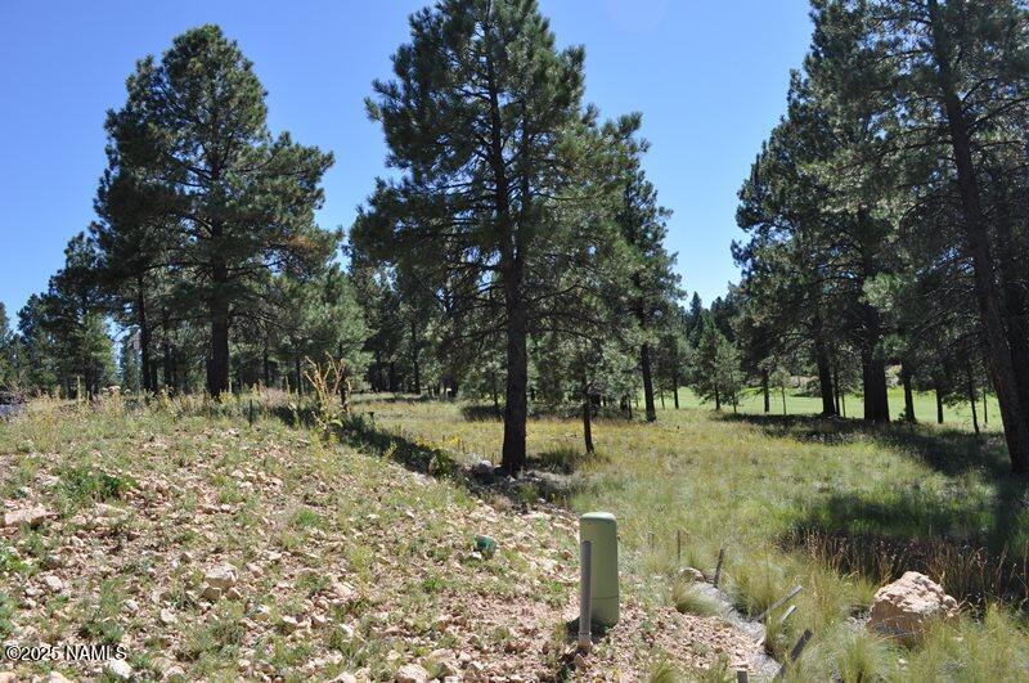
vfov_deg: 47.8
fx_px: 771
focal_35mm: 27
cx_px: 514
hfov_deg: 67.5
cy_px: 342
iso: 200
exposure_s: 1/320
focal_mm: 18
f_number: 9
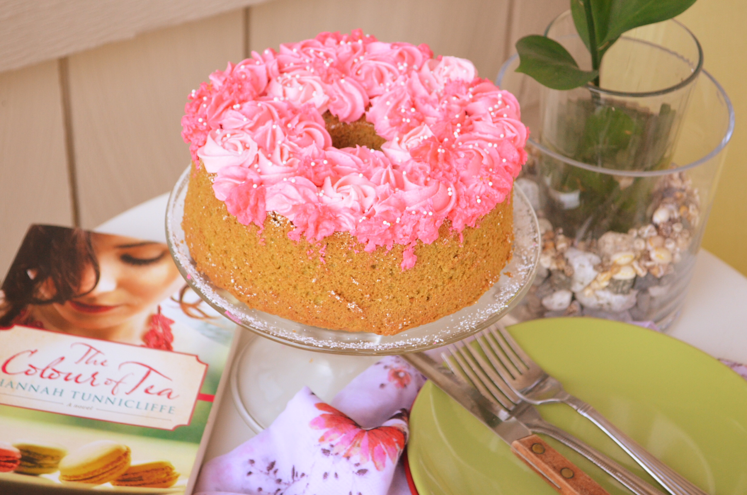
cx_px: 374
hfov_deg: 24.7
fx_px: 1708
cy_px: 248
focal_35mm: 82
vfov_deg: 16.5
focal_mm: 55
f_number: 5.6
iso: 1400
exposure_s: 1/60
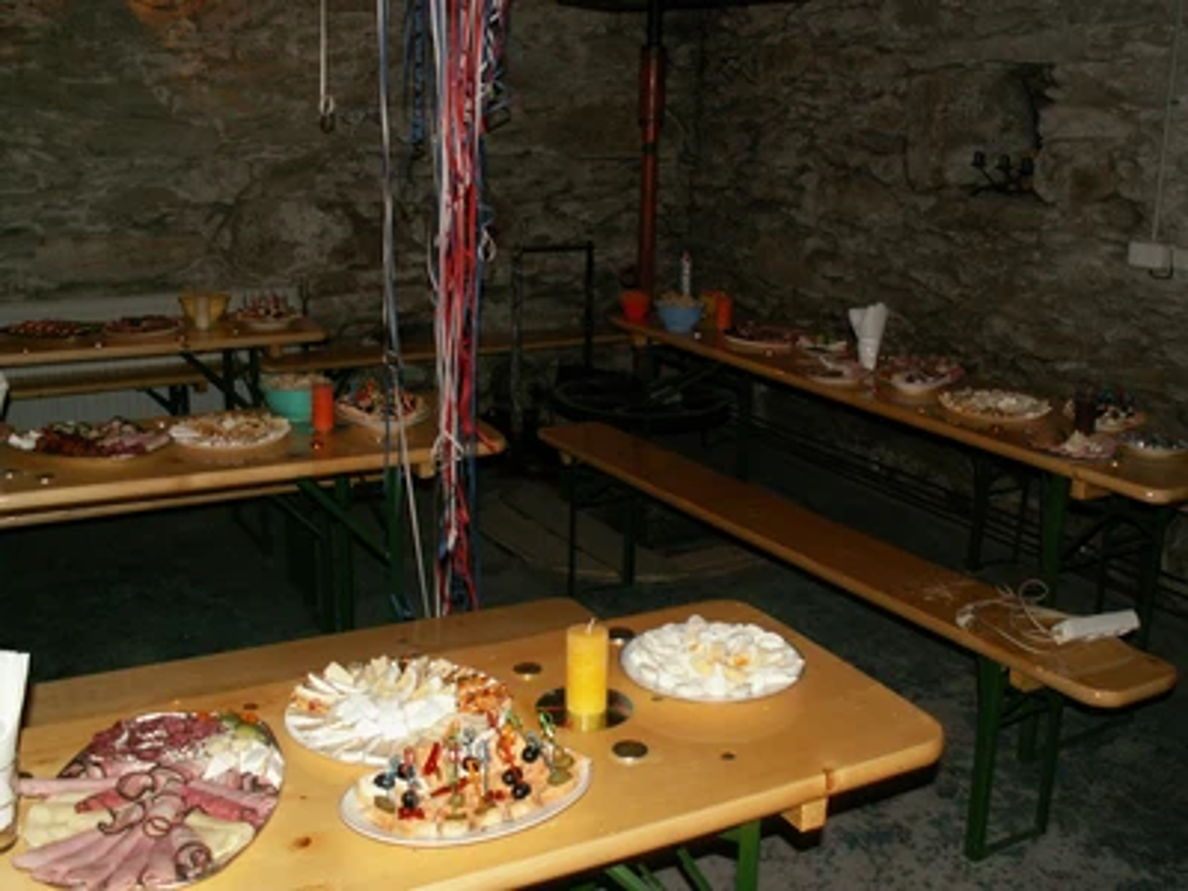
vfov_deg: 40.7
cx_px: 594
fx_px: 1201
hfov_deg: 52.6
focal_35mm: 35
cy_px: 446
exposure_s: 1/40
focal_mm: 5.86
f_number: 2.8
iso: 160
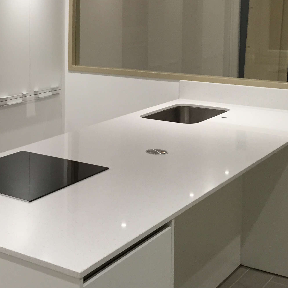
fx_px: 602
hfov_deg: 26.1
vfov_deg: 26.3
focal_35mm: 64
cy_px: 47
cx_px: 33
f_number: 2.2
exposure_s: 1/33
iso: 64
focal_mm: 4.15
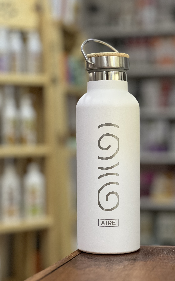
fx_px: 626
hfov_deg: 15.9
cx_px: 101
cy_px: 141
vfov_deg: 25.2
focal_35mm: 82
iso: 320
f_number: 2.8
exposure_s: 1/33
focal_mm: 9
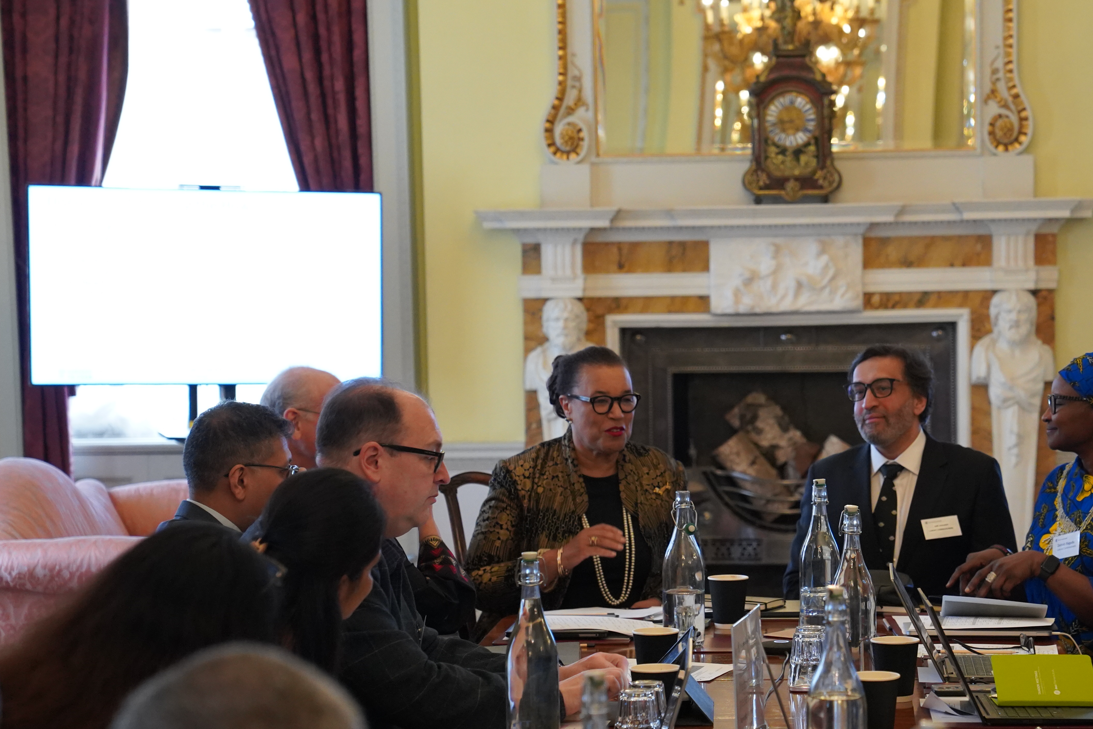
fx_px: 3006
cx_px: 731
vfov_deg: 13.8
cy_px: 459
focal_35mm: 99
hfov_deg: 20.5
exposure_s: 1/160
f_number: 4
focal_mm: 70
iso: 5000
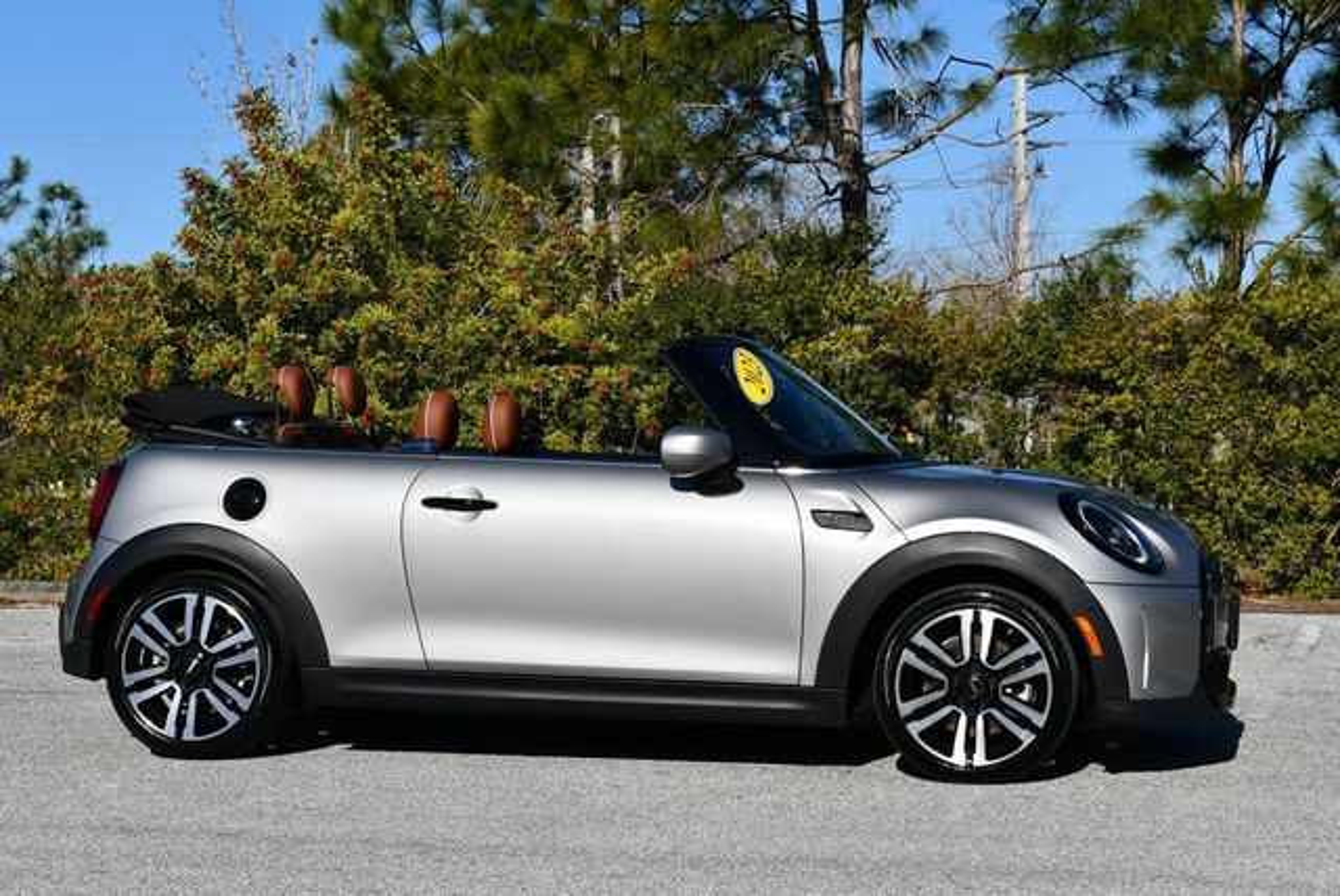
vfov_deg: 19.0
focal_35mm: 72
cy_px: 448
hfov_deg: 28.0
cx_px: 670
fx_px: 2682
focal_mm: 36
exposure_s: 1/400
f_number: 9
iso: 100
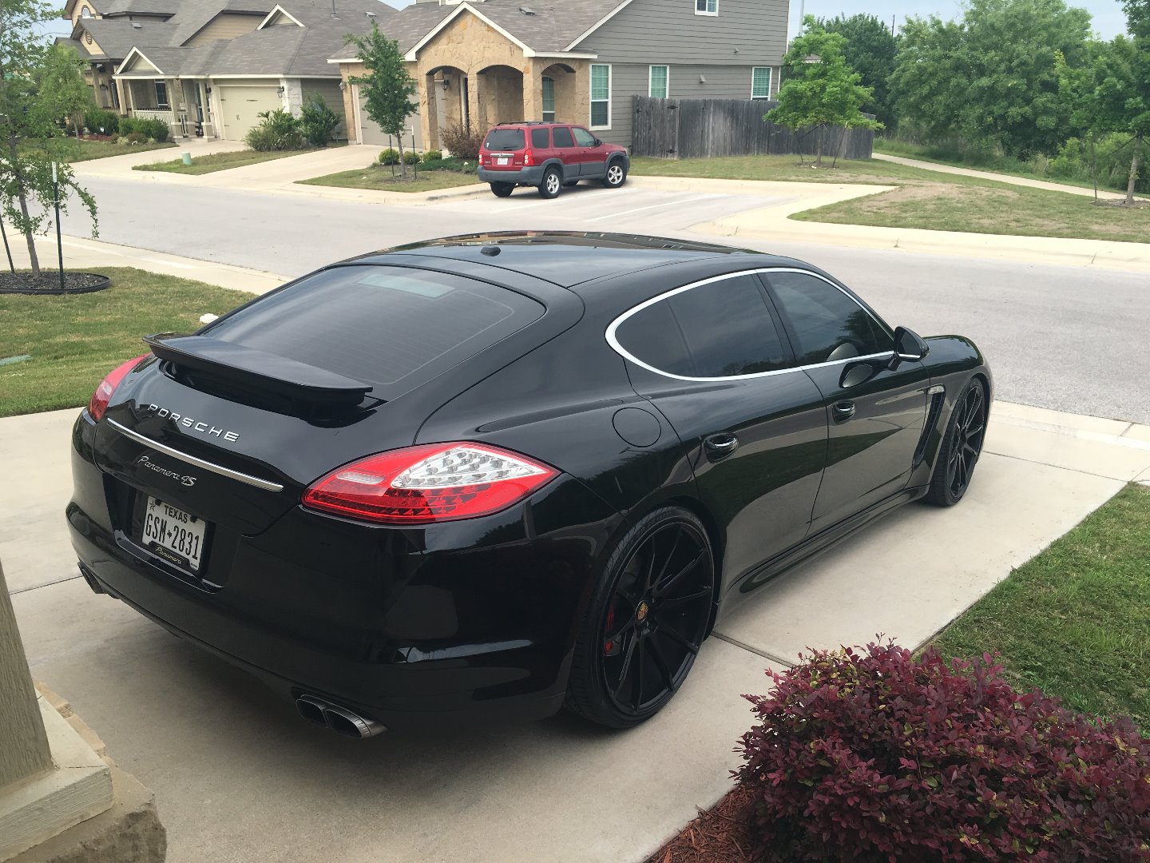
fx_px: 963
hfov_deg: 61.7
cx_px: 575
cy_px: 432
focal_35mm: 29
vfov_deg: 48.2
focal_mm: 4.15
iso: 25
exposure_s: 1/739
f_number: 2.2
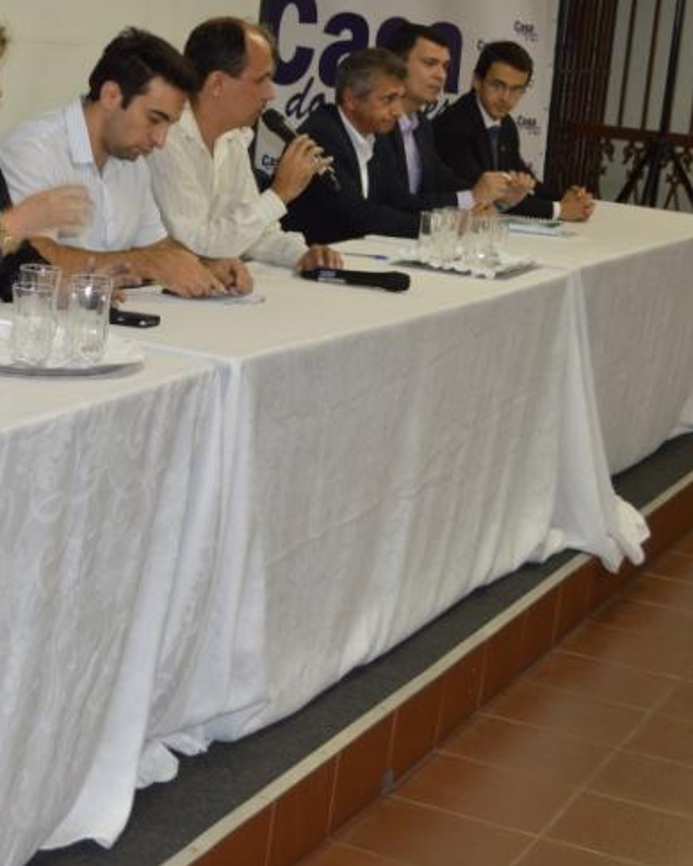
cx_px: -103
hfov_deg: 17.7
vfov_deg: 22.9
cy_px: 263
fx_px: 2127
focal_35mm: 83
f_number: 4.5
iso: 400
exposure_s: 1/60
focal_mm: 28
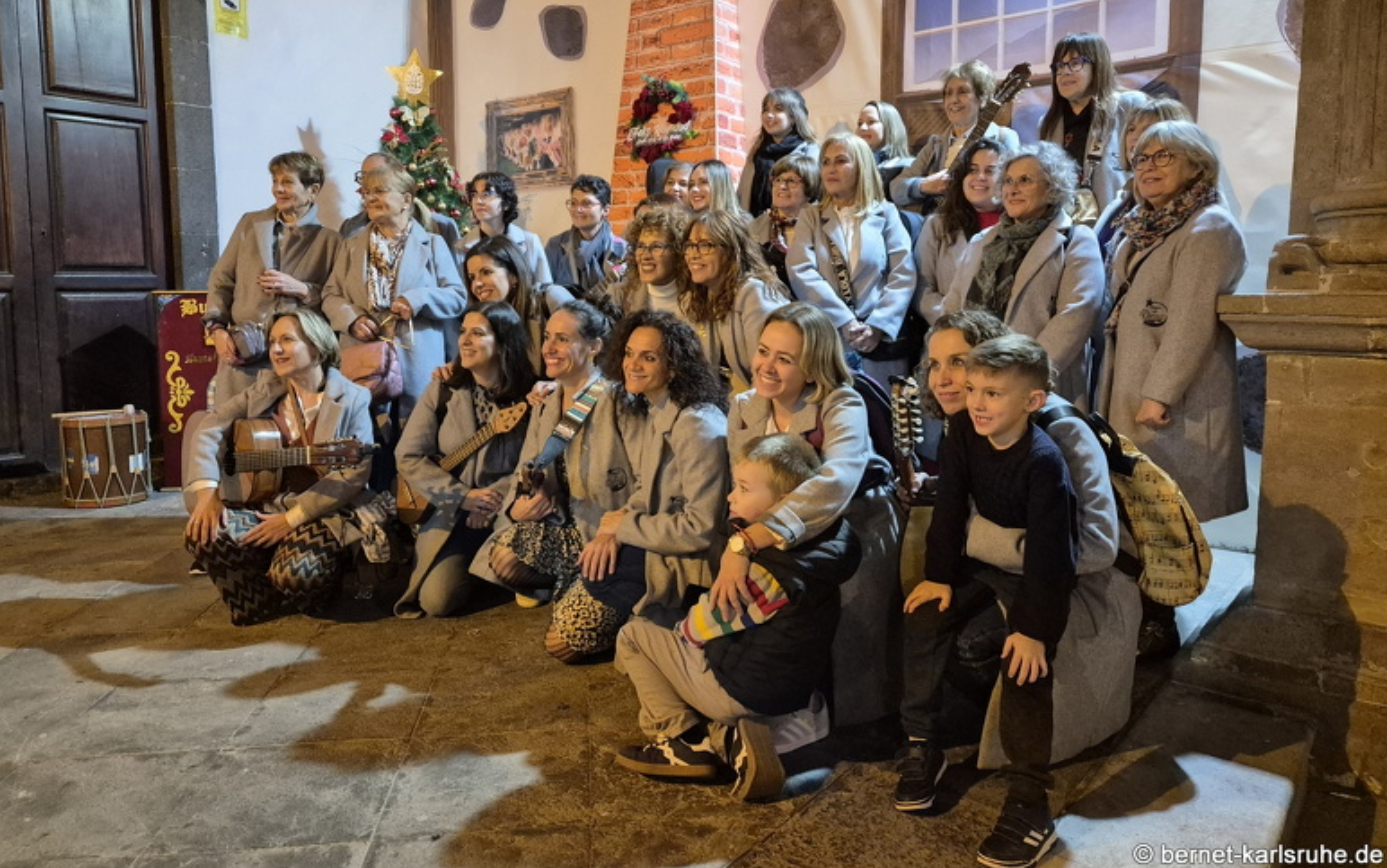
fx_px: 945
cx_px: 704
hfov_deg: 72.5
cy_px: 365
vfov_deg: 49.1
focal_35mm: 25
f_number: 1.8
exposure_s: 1/100
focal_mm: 5.4
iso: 1600
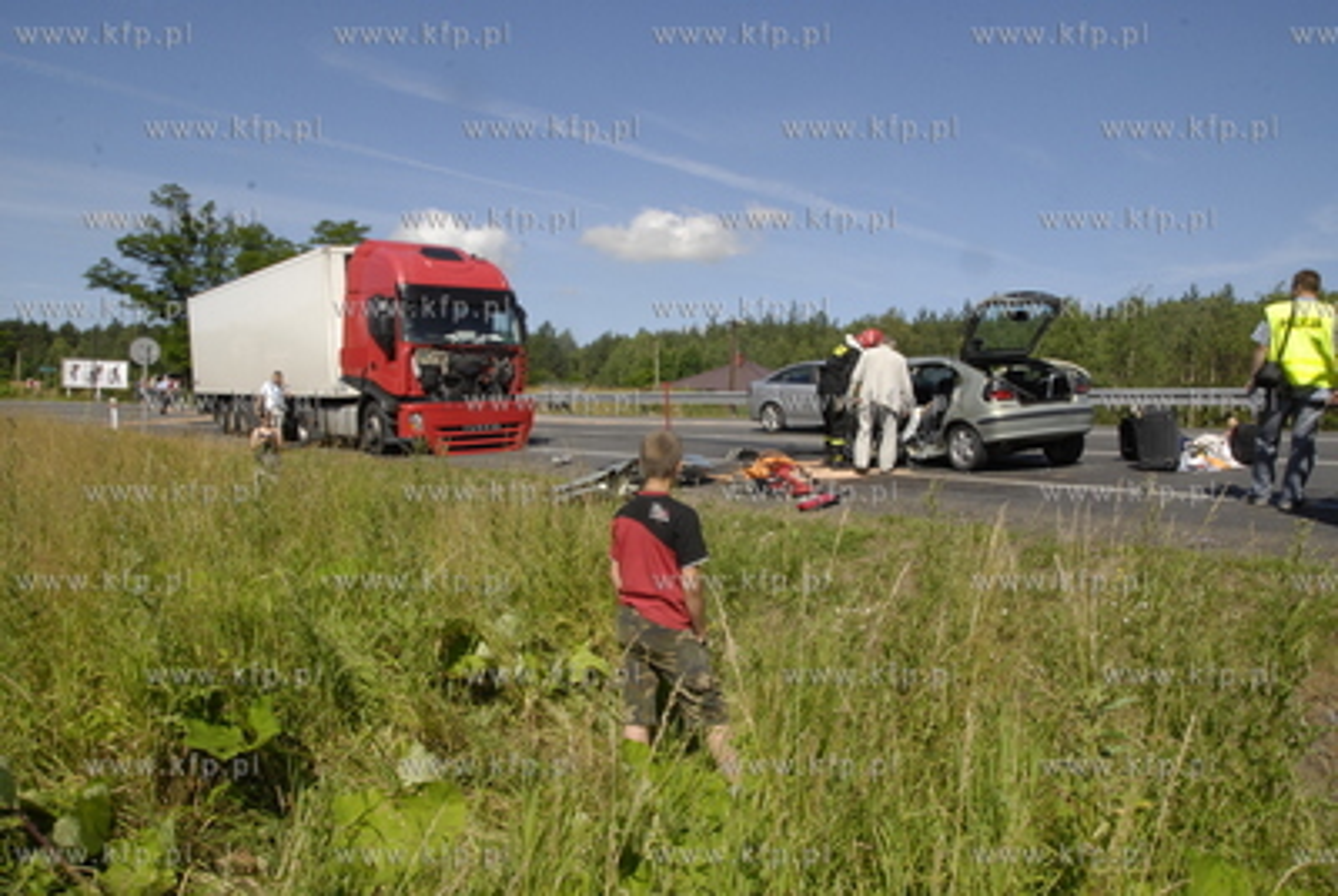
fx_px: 949
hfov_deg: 70.4
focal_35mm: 26
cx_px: 669
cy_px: 448
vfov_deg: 50.6
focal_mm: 17
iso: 400
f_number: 18
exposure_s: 1/160
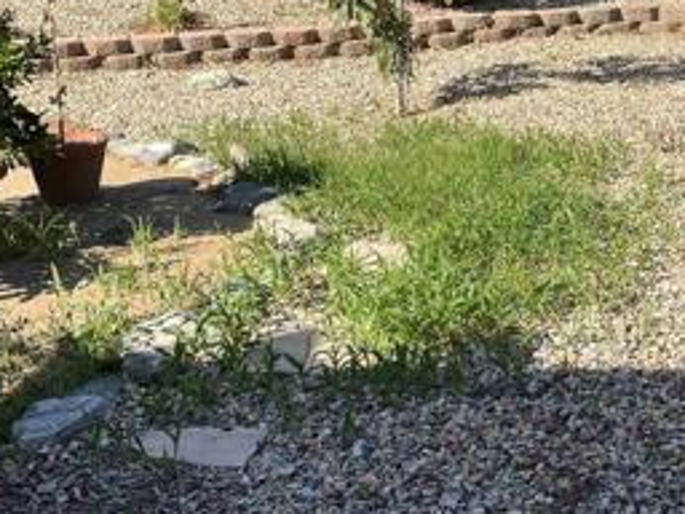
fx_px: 1286
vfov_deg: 22.5
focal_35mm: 65
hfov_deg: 29.3
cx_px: 516
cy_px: 182
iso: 50
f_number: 1.6
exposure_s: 1/1957
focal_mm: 5.1
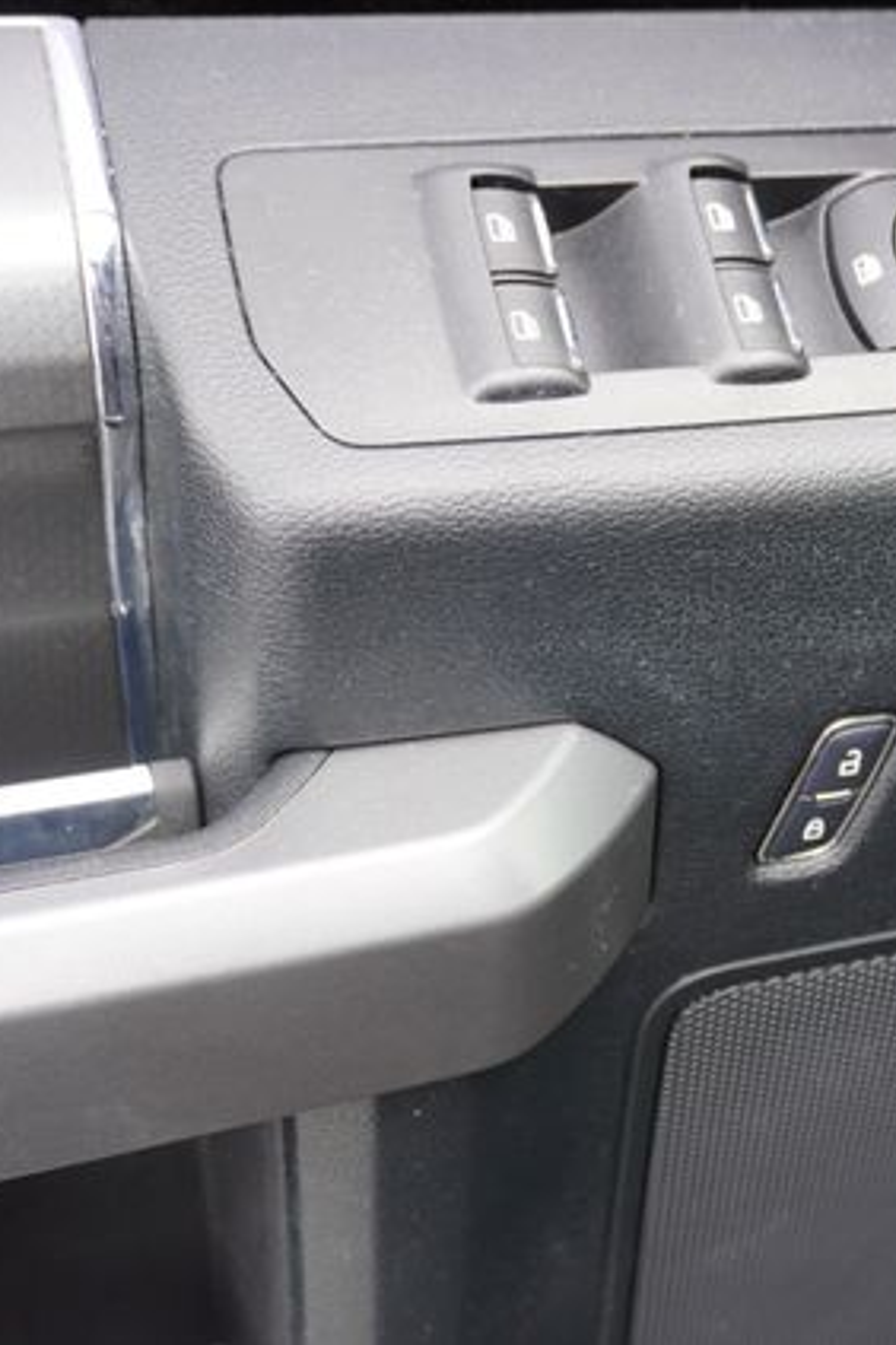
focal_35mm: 48
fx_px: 1783
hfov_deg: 27.8
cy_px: 668
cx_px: 689
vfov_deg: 41.3
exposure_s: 1/60
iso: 250
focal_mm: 21
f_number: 4
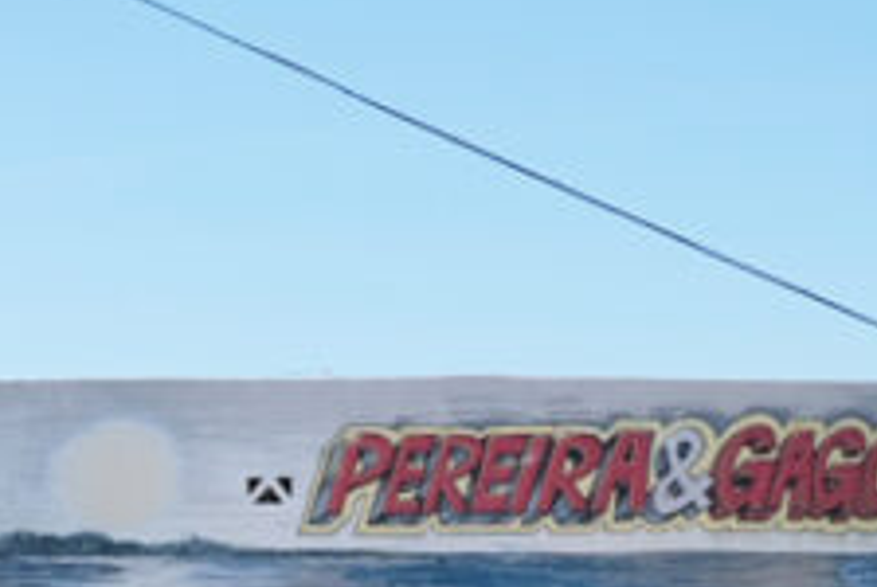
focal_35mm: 146
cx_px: -450
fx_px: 3561
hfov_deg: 13.2
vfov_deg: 8.7
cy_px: 1305
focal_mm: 21.5
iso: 160
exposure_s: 1/200
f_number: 9
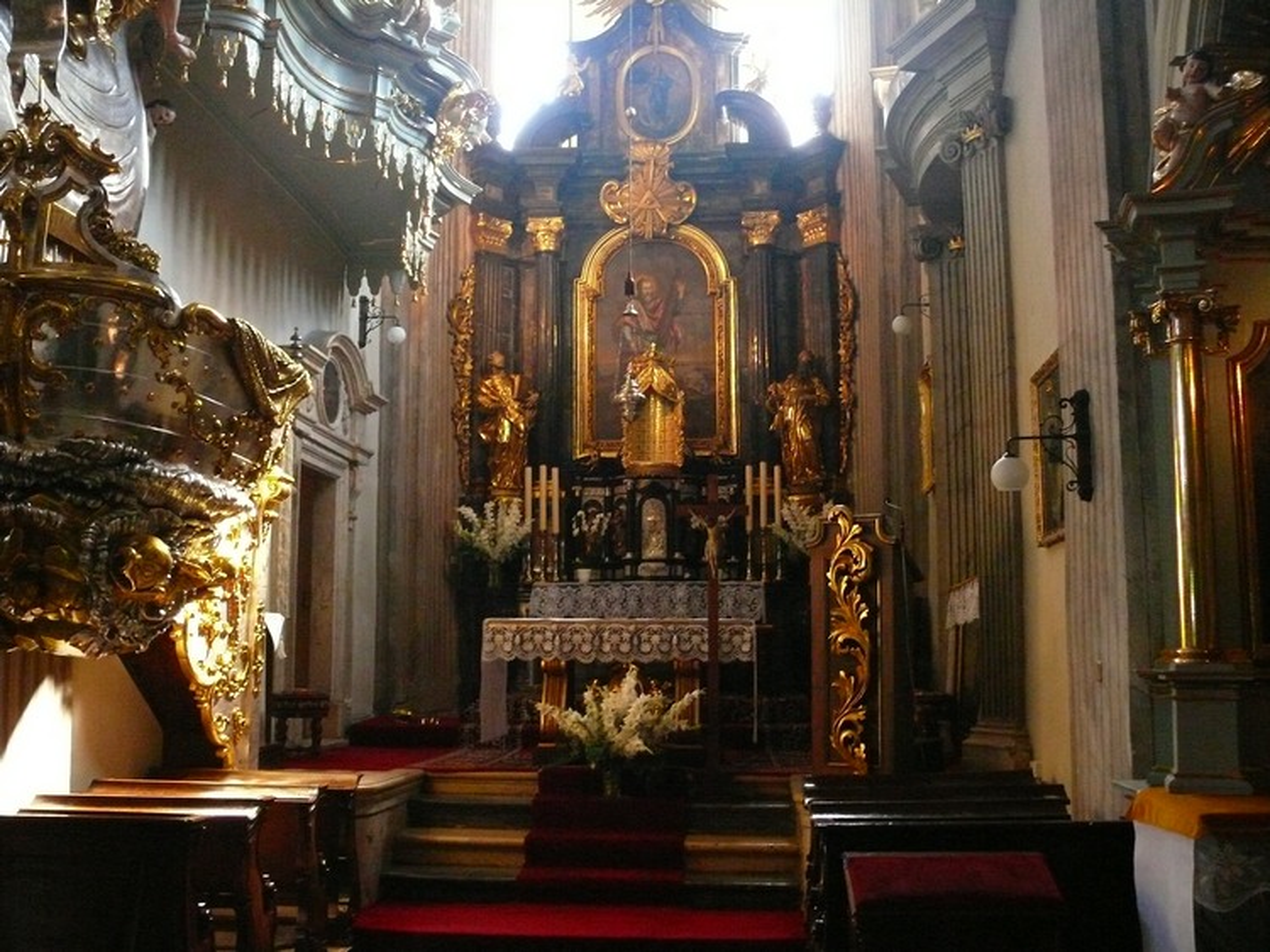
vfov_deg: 39.6
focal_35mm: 36
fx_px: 1320
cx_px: 635
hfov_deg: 51.4
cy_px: 476
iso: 800
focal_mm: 7.6
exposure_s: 1/15
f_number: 2.8
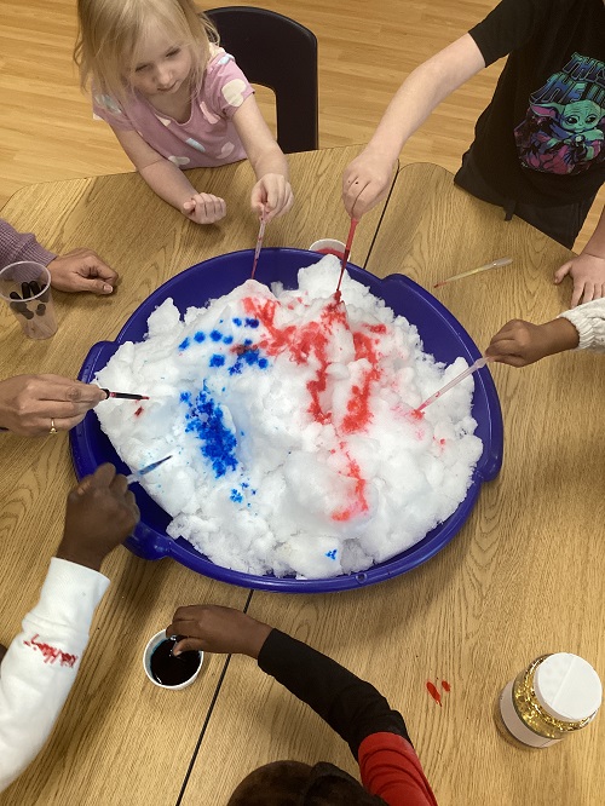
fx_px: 722
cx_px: 302
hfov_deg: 45.5
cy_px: 403
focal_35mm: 31
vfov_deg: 58.3
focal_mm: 3.3
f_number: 2.4
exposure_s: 1/60
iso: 80
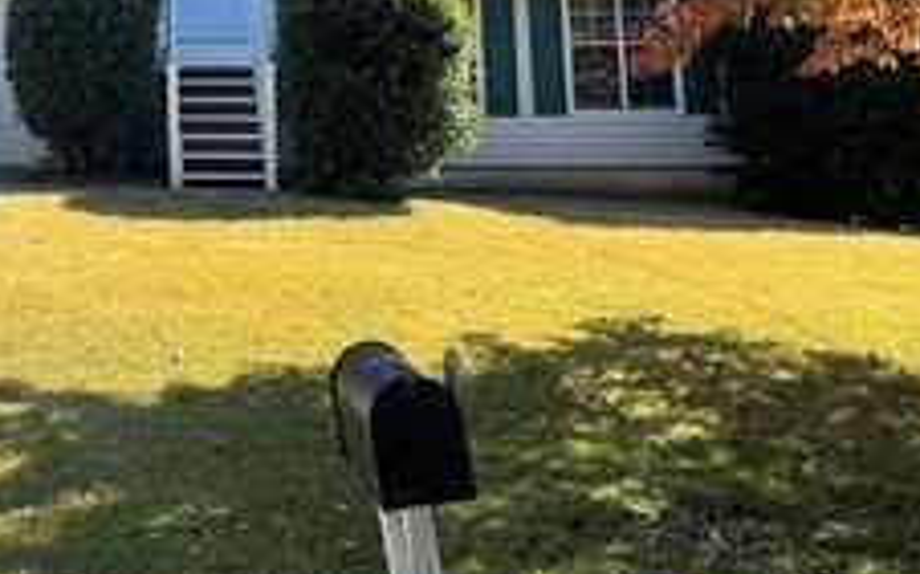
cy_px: -100
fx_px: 1529
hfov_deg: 31.9
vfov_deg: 20.1
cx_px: 94
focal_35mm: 61
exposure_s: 1/1401
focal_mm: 4.2
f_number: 1.6
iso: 32
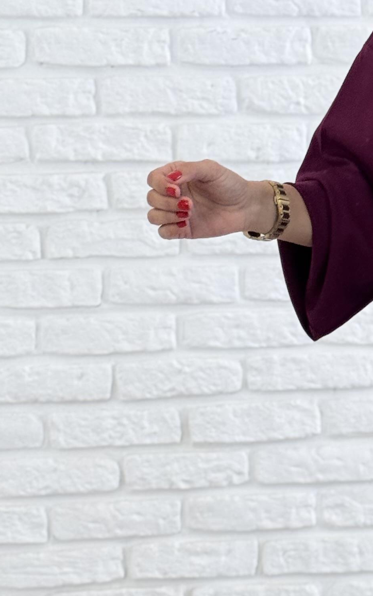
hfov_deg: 9.3
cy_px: 393
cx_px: 544
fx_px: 2228
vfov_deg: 15.2
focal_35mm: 137
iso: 100
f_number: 1.78
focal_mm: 6.76
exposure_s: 1/169
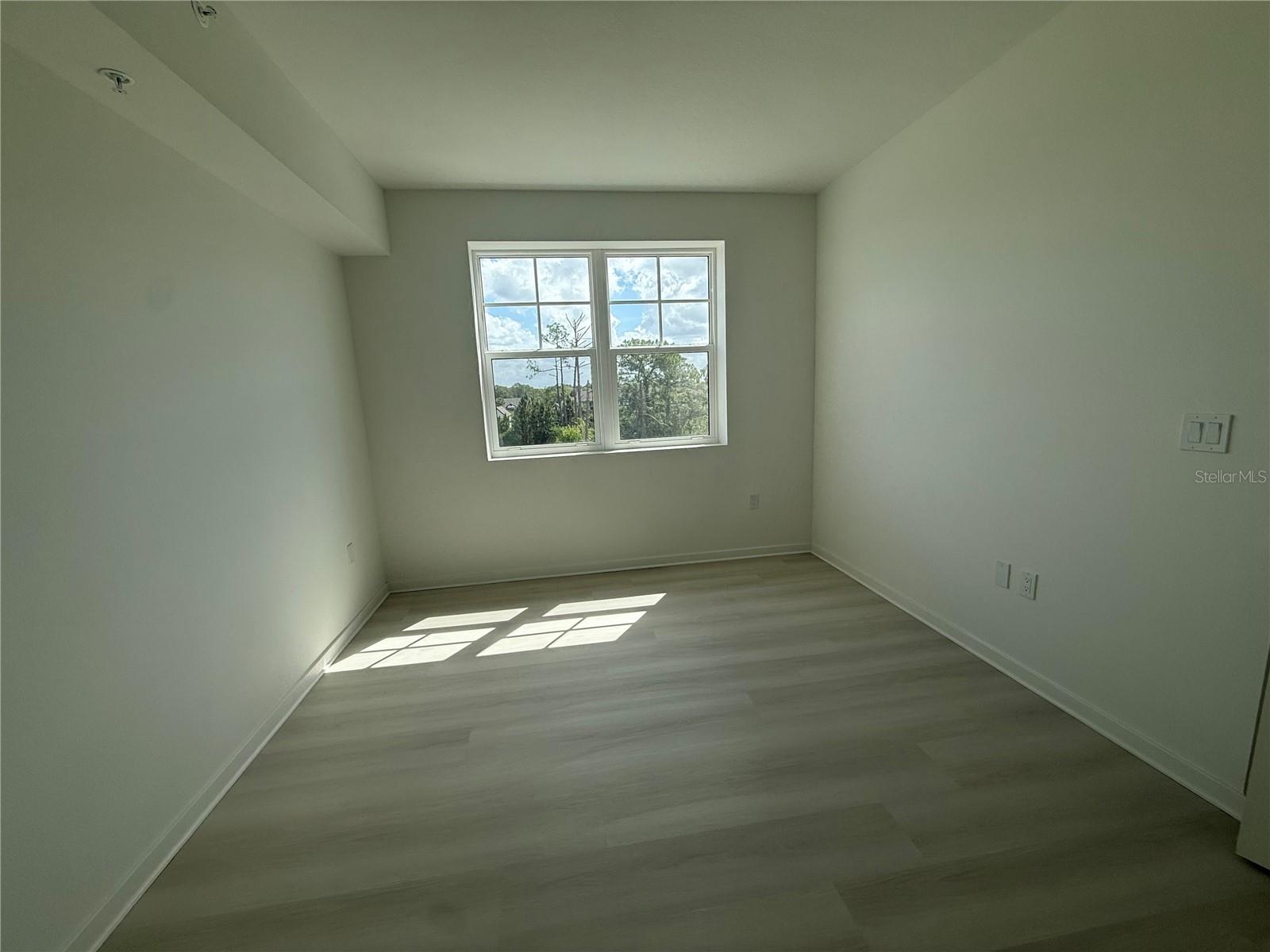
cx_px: 635
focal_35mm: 14
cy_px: 476
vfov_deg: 85.7
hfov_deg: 102.1
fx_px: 514
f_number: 2.2
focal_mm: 2.22
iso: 50
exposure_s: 1/864
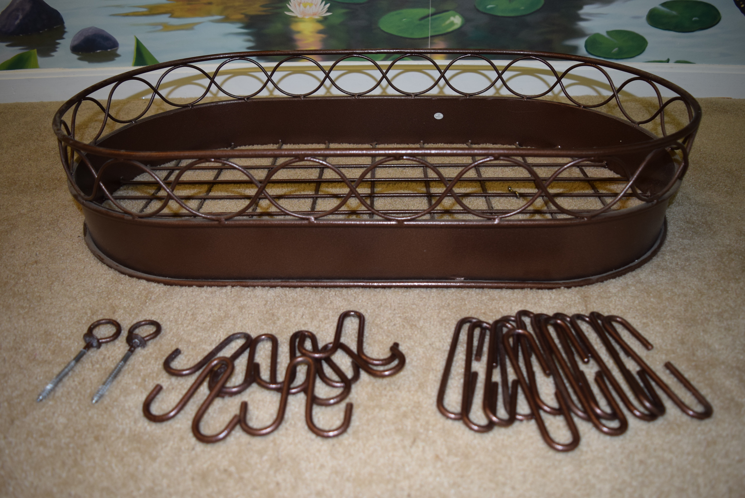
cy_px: 249
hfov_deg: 67.3
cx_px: 372
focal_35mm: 27
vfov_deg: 48.0
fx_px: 559
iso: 560
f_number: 3.5
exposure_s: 1/60
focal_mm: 18
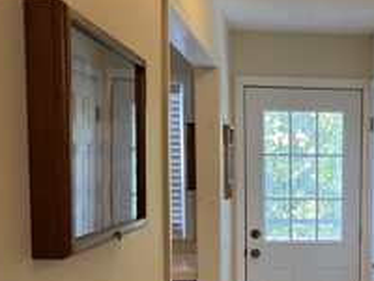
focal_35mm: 52
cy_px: 230
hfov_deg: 34.4
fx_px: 562
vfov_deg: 27.4
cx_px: 348
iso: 80
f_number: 1.8
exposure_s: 1/60
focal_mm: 4.25
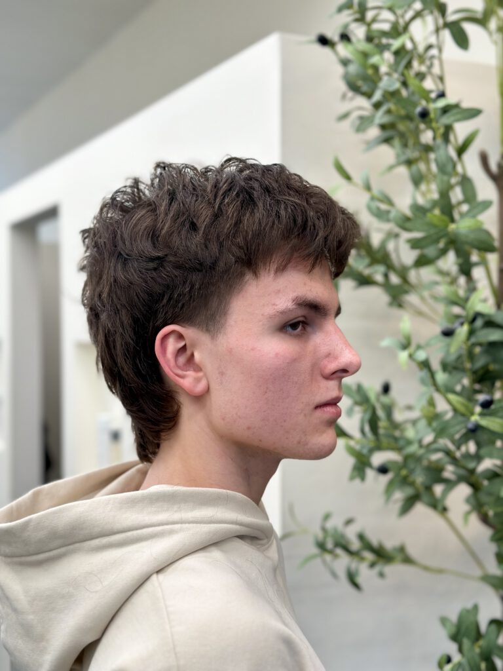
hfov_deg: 30.3
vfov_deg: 39.7
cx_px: 252
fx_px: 930
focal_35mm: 48
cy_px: 336
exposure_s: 1/100
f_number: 1.78
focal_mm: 6.86
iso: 125
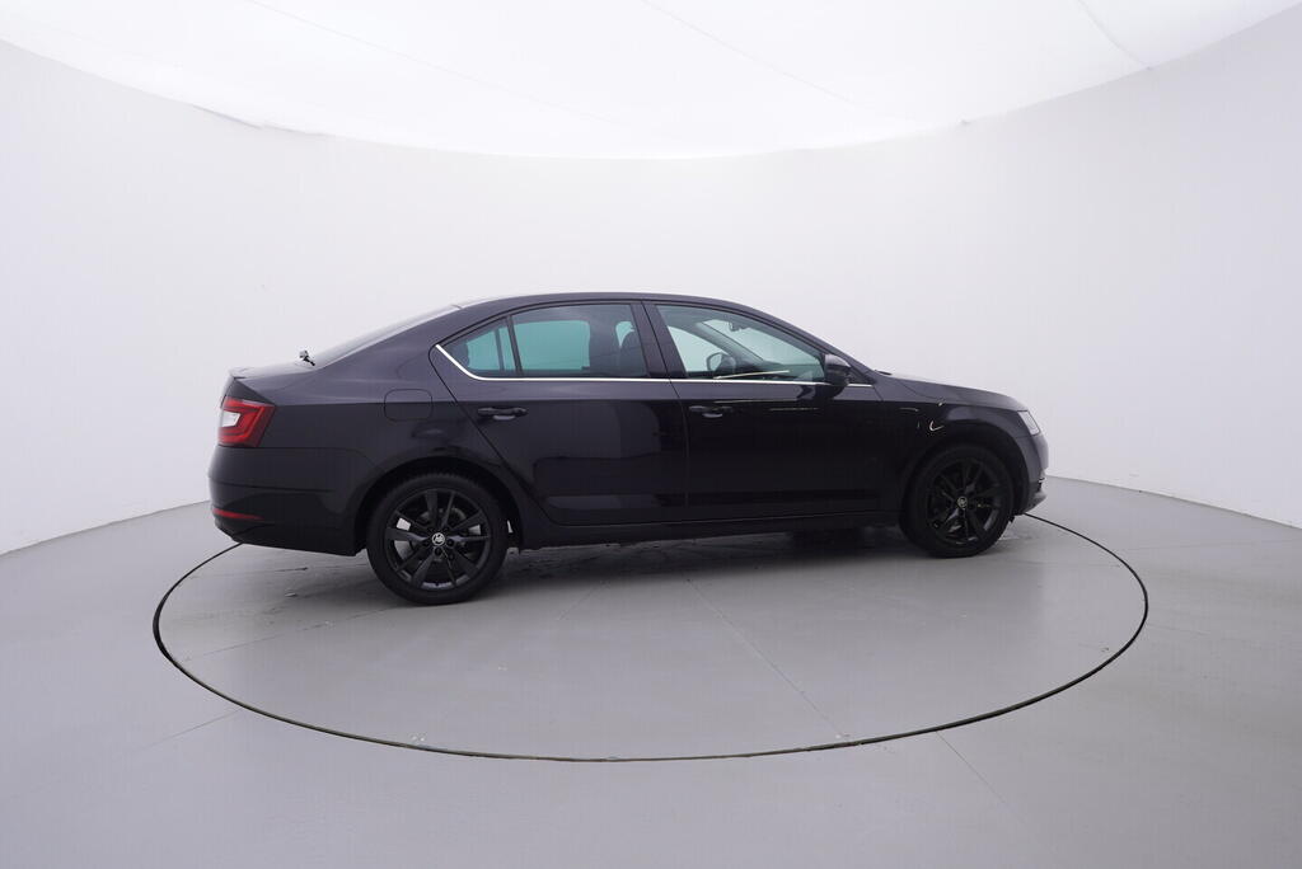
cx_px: 651
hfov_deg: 77.3
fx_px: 814
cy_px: 434
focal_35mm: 22
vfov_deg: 56.2
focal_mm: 15
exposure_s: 1/80
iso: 200
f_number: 5
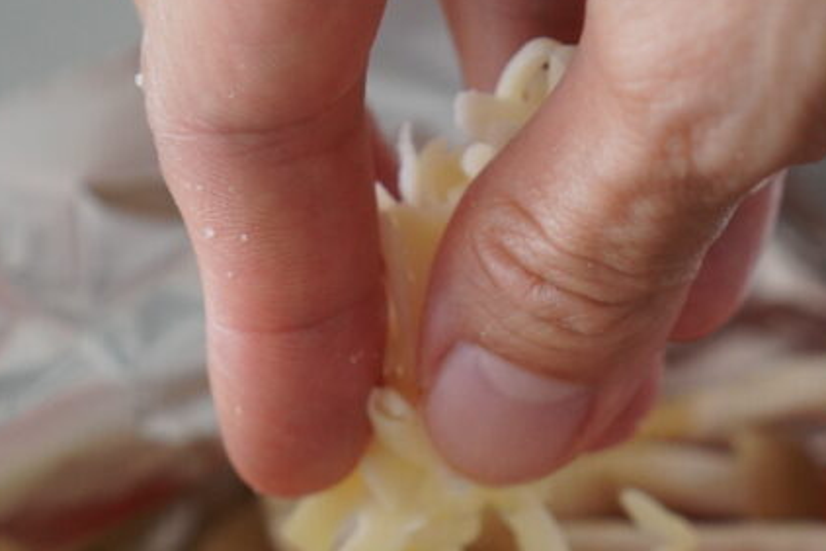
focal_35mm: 127
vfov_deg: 10.7
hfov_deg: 16.0
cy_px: 546
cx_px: 635
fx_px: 2919
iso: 1250
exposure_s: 1/160
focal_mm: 35
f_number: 4
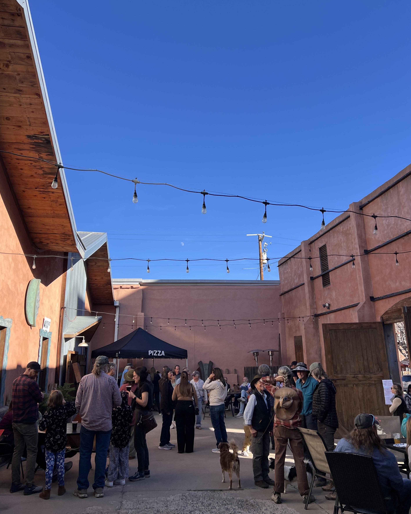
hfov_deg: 50.0
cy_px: 236
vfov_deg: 60.4
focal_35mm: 29
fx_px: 441
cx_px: 196
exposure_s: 1/1972
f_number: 1.5
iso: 50
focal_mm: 5.7
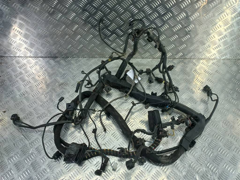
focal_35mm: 25
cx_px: 120
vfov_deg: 54.9
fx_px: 173
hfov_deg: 69.4
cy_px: 90
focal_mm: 4.6
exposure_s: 1/50
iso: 50
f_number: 1.8
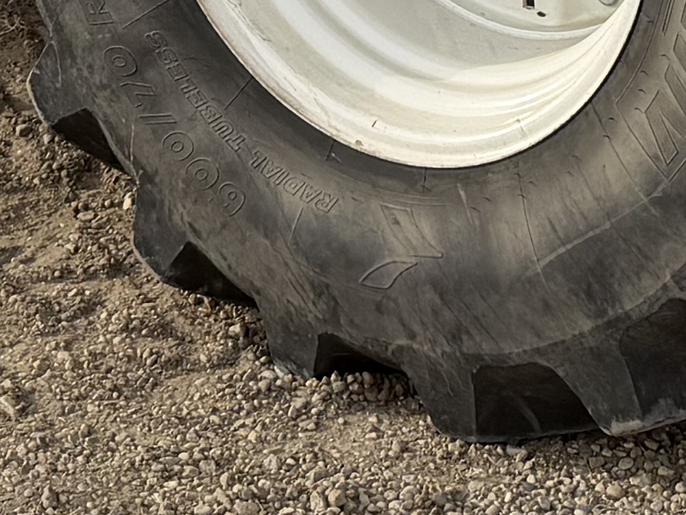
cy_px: -874
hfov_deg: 12.8
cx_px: 266
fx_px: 3053
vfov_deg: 8.5
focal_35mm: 154
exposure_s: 1/3425
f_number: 1.78
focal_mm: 6.76
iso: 80
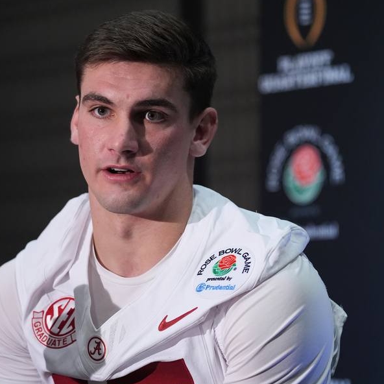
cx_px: 224
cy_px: 184
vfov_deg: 11.4
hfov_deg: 11.4
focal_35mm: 153
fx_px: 1920
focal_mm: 104
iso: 3200
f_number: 2.8
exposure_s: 1/1250
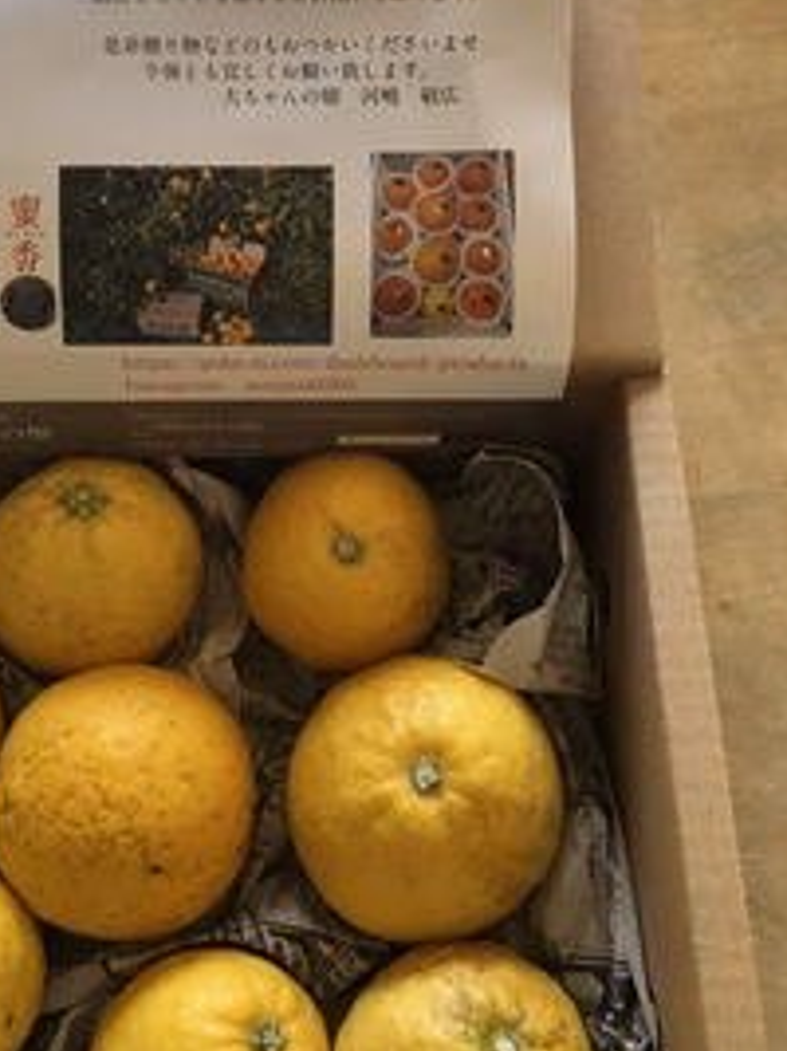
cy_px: 374
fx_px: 1274
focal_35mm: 42
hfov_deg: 33.8
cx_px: 224
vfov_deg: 44.3
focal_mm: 3.99
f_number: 1.8
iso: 32
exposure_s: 1/30
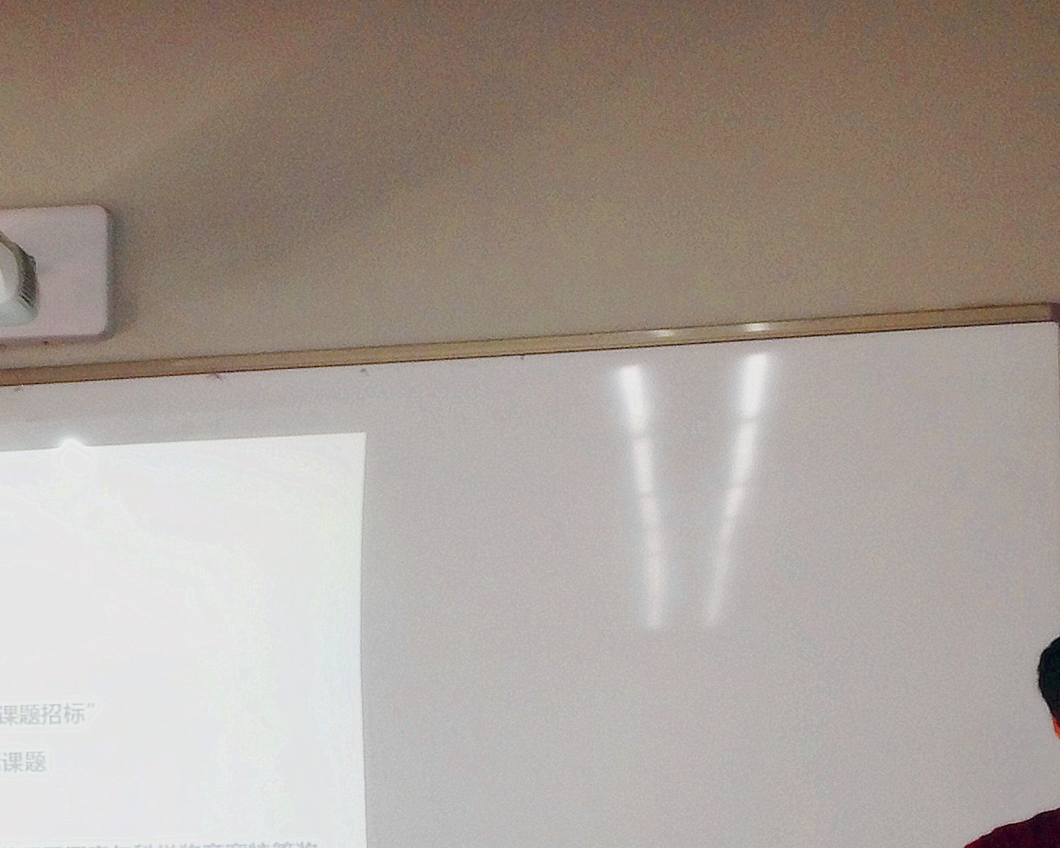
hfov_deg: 34.6
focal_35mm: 54
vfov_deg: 27.8
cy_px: 597
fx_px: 1694
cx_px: 432
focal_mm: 4.12
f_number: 2.4
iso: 64
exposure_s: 1/20
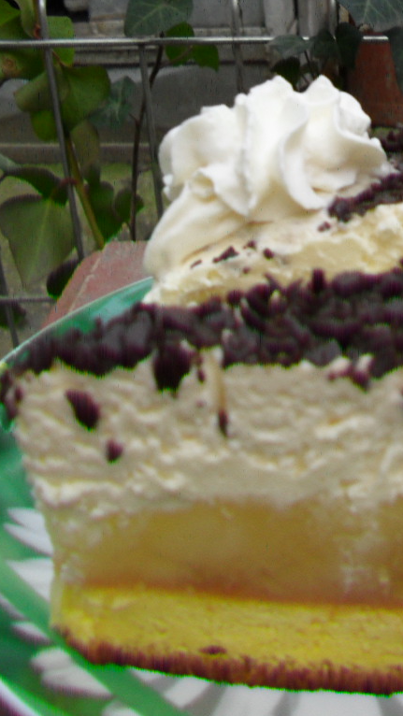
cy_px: 358
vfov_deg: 40.6
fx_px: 969
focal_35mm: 51
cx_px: 427
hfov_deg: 22.4
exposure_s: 1/125
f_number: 3.2
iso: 100
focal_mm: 6.3
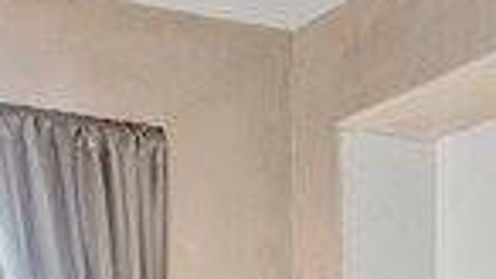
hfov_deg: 16.2
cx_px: -231
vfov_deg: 8.6
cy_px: 766
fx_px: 1604
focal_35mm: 122
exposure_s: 1.3
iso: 200
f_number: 8
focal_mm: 8
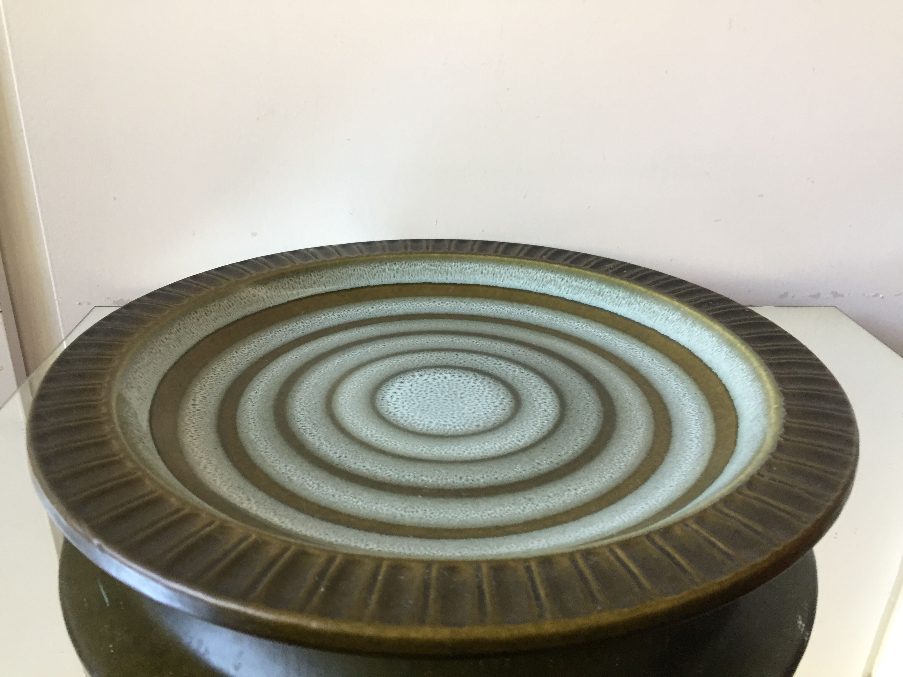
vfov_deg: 48.2
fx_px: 756
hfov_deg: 61.7
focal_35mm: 29
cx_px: 452
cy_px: 338
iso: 125
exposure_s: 1/33
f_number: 2.2
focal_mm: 4.15
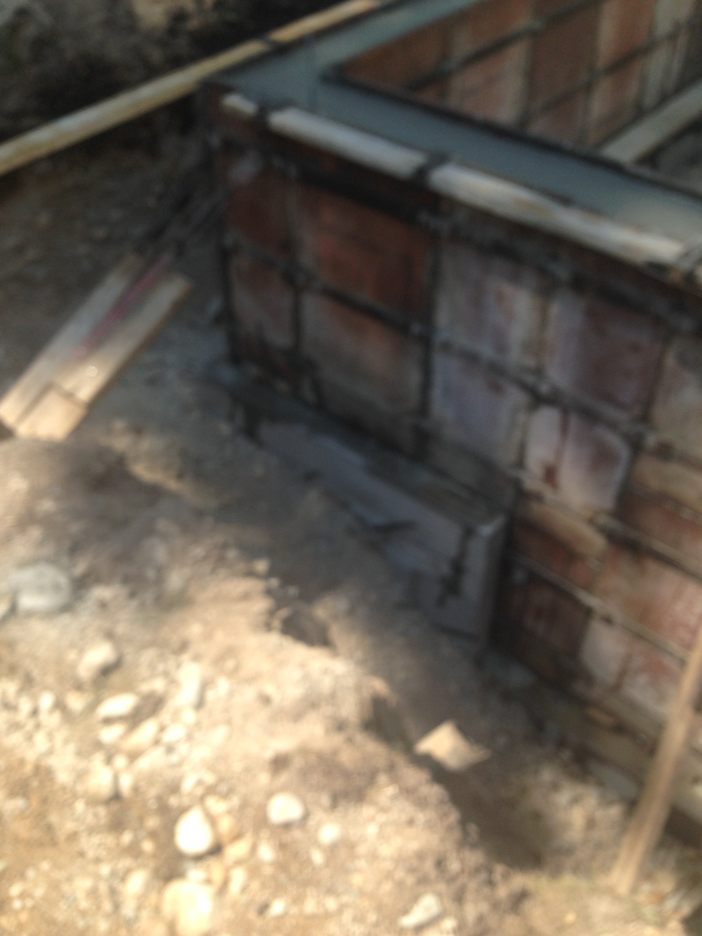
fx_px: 892
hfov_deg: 42.9
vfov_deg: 55.4
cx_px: 351
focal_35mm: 33
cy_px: 468
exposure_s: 1/638
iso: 50
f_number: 2.4
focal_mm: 4.12
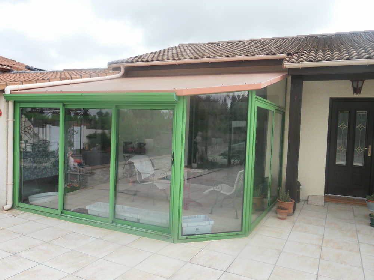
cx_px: 187
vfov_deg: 48.2
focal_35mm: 29
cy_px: 140
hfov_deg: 61.7
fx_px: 313
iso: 64
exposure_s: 1/200
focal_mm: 5.2
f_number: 4
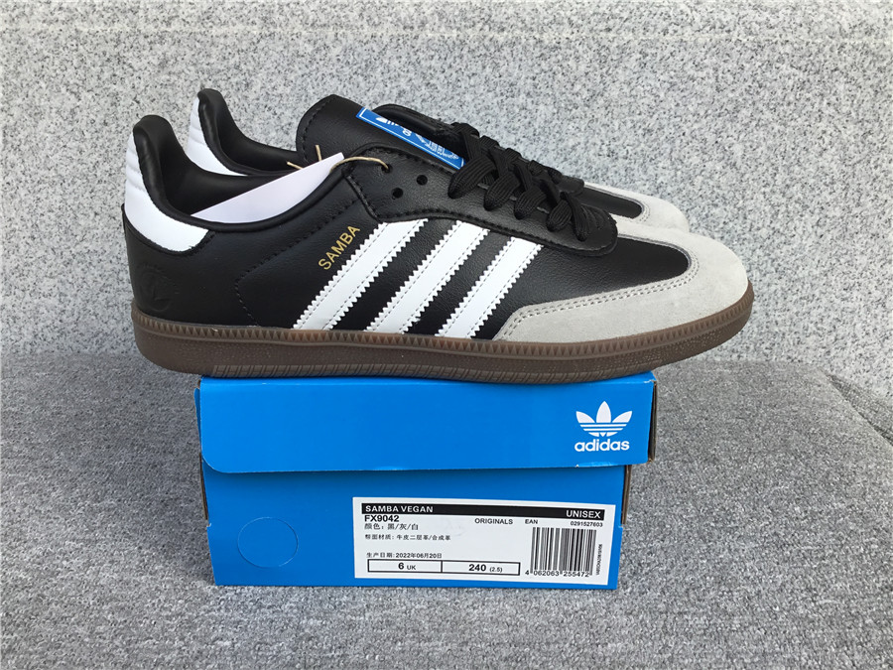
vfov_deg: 45.4
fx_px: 800
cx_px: 446
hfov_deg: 58.4
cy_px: 335
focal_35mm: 31
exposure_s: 1/403
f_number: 2.4
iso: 25
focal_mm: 3.3
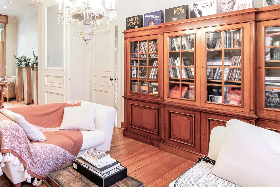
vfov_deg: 52.4
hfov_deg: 69.2
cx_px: 72
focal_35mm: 24
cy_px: 67
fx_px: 187
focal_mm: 16
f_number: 13
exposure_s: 1/40
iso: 800
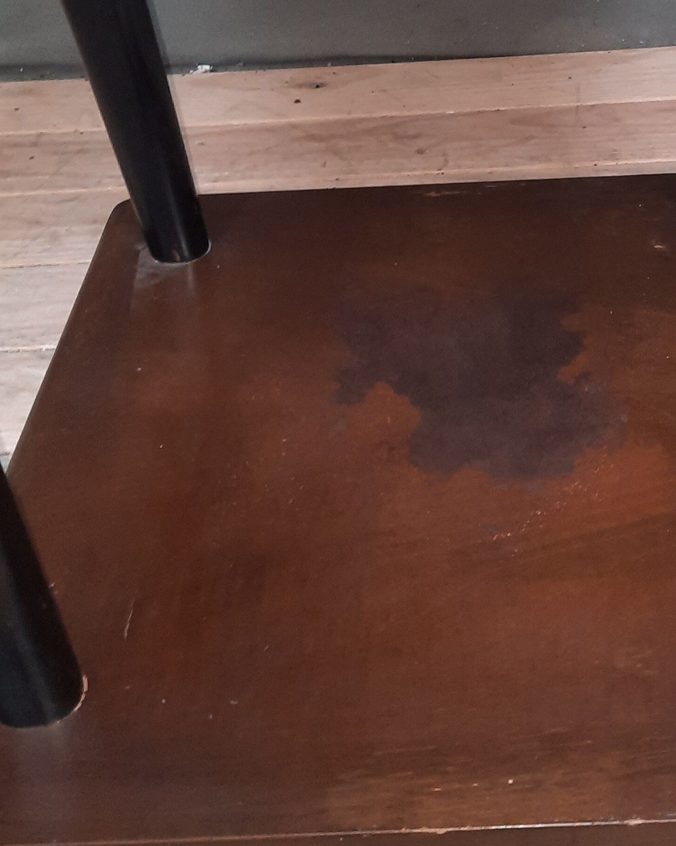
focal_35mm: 54
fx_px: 1351
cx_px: 494
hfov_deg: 27.8
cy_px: 214
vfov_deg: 34.0
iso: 320
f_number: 2
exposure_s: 1/50
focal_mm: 4.6
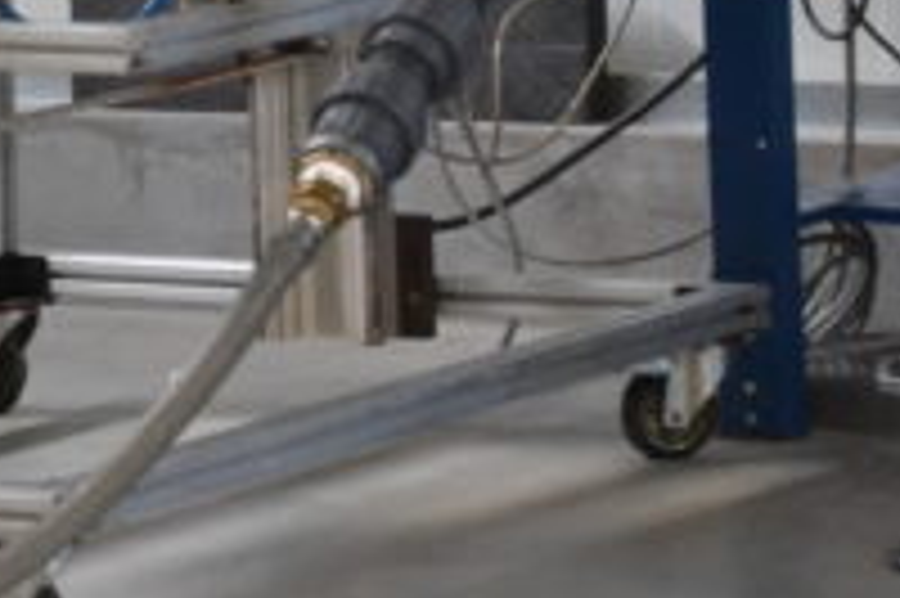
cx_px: -297
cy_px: -315
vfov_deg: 3.3
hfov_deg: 4.9
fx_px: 10491
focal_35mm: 420
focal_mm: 80
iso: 3200
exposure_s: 1/80
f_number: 5.3
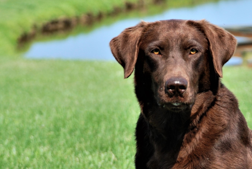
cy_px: 169
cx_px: 173
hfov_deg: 7.5
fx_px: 1920
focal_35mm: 274
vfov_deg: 5.0
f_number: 5.6
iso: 200
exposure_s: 1/500
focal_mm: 90
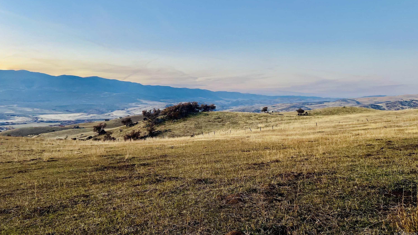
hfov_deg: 66.1
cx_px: 212
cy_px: 88
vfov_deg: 39.9
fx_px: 321
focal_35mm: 29
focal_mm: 5.7
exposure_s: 1/150
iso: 32
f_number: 1.5
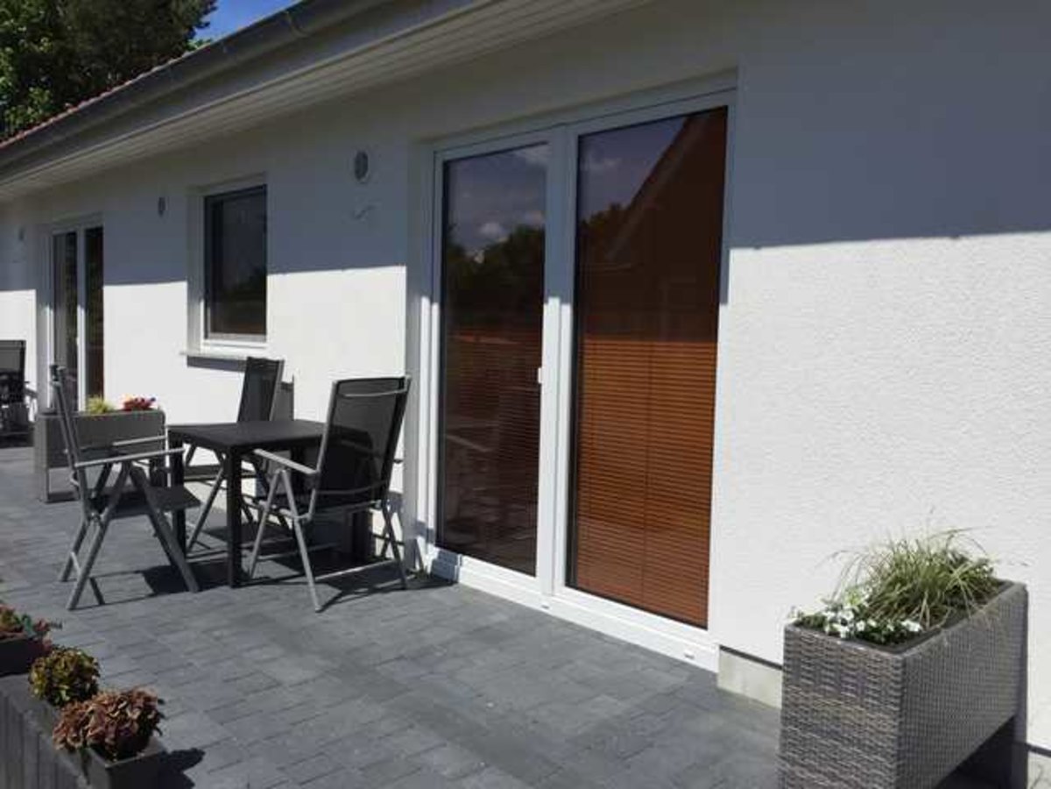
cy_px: 394
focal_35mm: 29
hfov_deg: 61.7
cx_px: 526
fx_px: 880
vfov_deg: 48.2
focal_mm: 4.15
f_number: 2.2
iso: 32
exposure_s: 1/4950
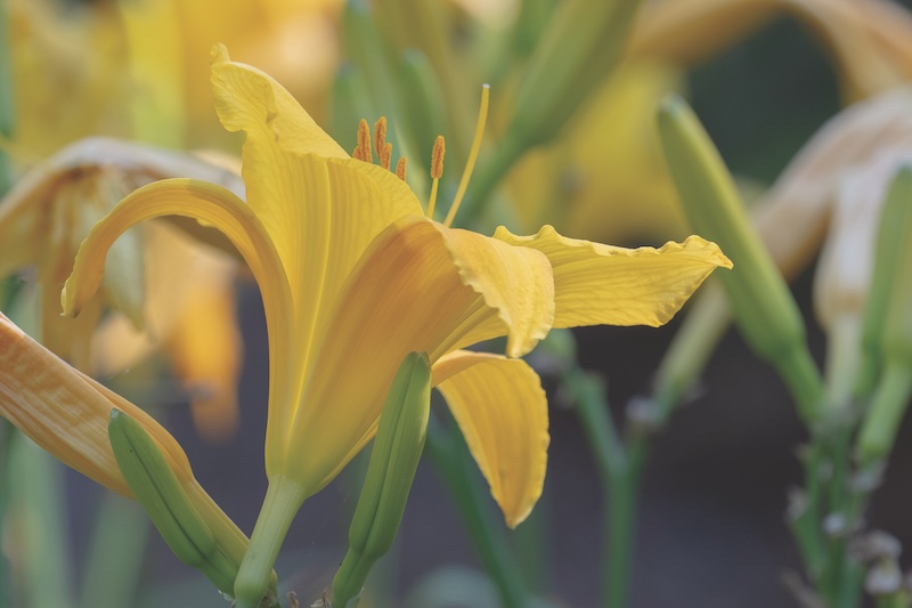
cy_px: 304
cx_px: 456
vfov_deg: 3.1
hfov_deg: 4.6
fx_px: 11397
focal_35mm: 450
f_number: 7.1
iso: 1250
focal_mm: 300
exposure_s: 1/640
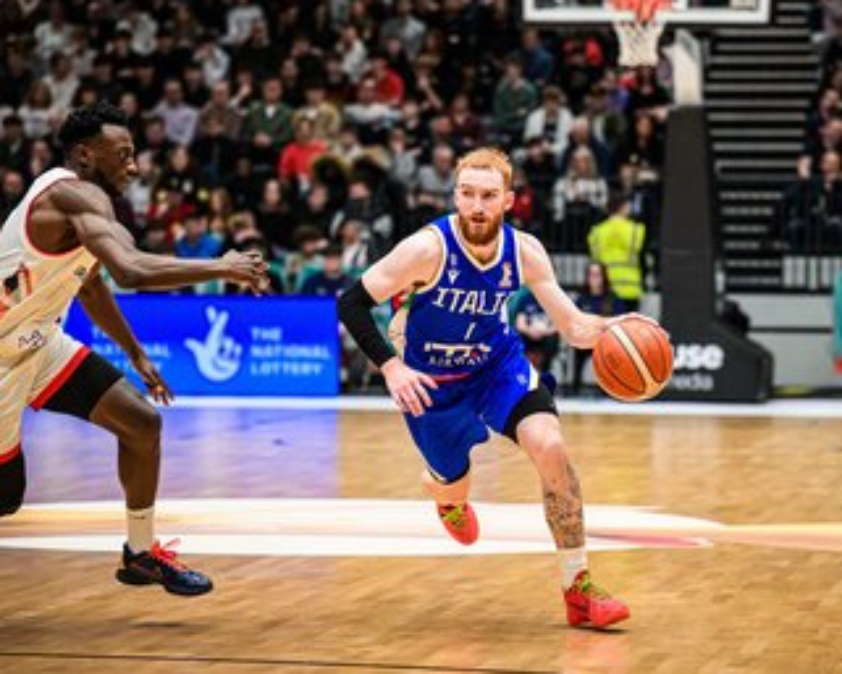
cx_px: 386
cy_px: 336
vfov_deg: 11.8
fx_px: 3266
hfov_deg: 14.7
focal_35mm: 131
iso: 3200
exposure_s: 1/1600
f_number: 2.8
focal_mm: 115
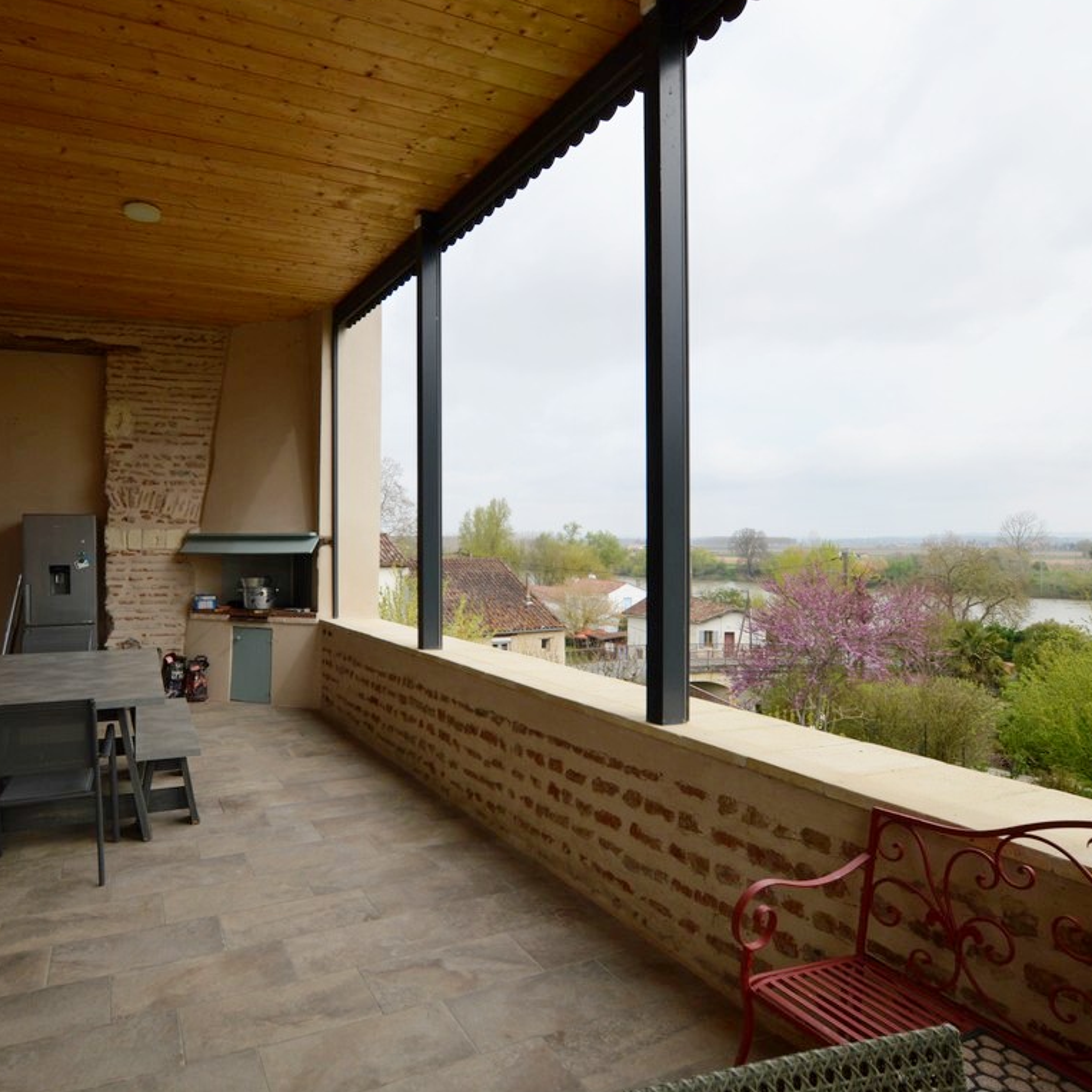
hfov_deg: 74.3
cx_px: 462
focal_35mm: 20
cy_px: 549
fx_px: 714
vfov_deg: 74.8
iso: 100
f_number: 7.1
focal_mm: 10
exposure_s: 1/200
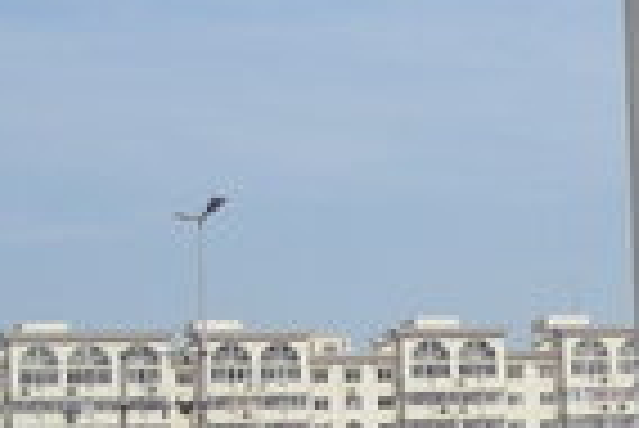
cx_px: 1071
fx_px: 3642
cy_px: 122
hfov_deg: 9.6
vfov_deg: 6.7
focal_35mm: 205
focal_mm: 5.7
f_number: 5.7
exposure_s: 1/295
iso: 50
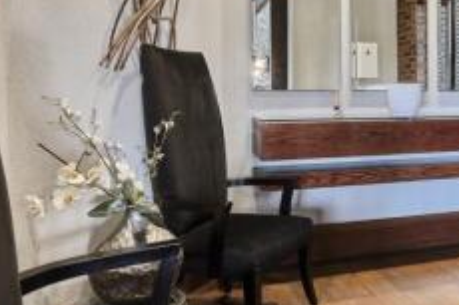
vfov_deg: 41.7
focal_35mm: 31
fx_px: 395
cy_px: 103
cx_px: 325
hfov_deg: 58.2
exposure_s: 1/6
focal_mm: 10
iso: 800
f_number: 8
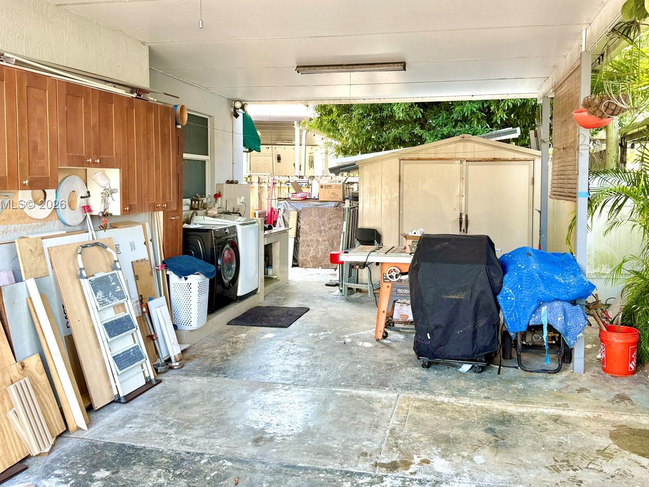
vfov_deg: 45.3
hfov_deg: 58.4
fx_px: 581
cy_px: 205
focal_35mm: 31
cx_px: 322
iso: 80
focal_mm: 6.76
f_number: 1.78
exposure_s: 1/253
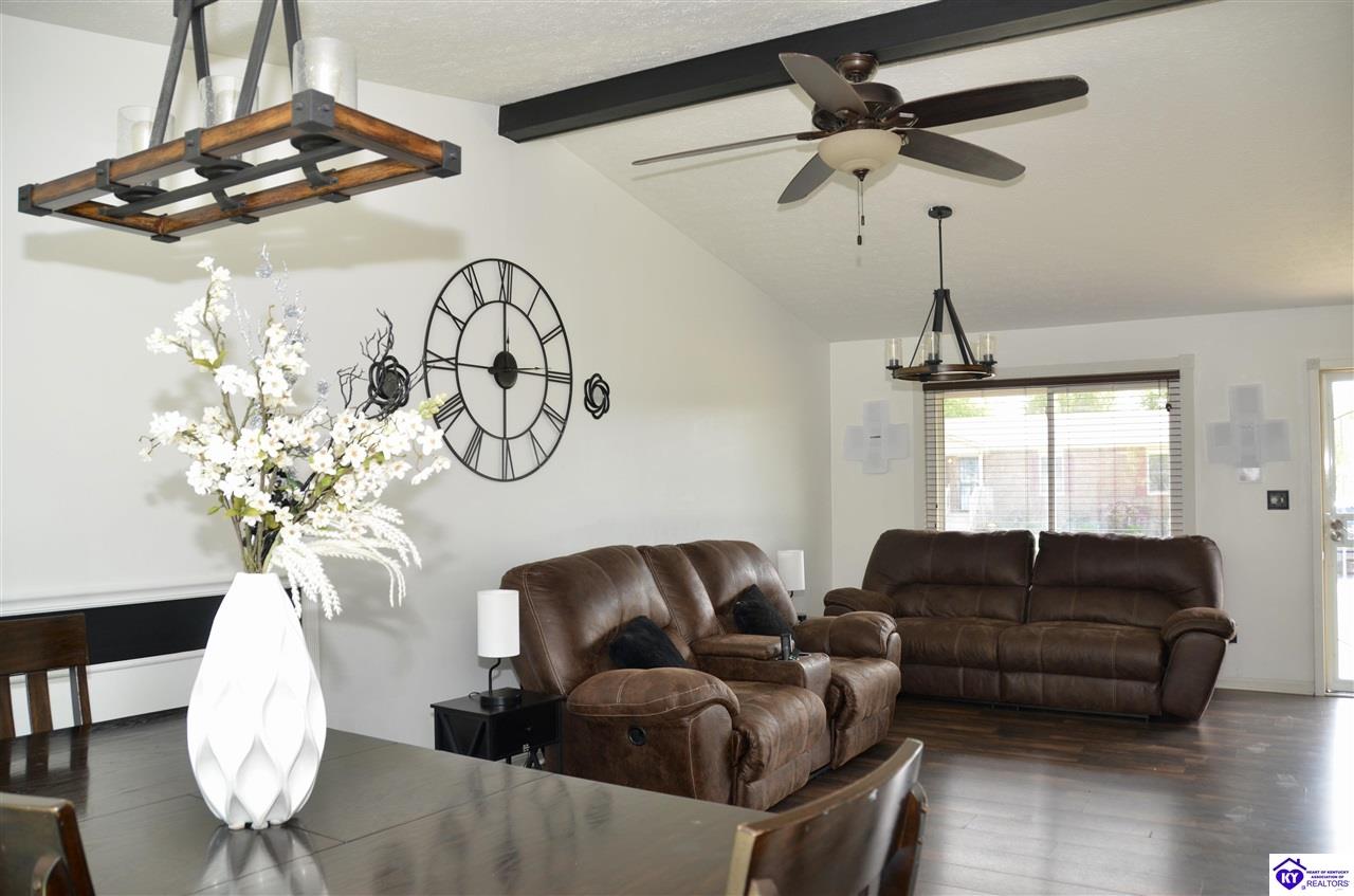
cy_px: 448
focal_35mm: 27
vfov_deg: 47.7
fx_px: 1013
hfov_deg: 67.5
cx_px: 677
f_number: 4
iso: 250
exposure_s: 1/60
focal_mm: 18
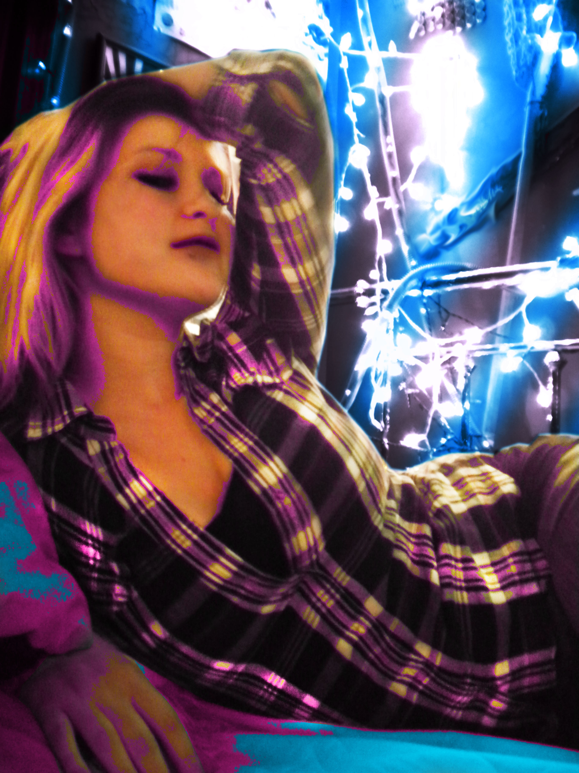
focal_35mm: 35
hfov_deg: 40.7
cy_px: 386
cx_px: 290
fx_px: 781
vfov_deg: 52.6
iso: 400
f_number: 3.1
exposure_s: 1/1.4
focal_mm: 6.3
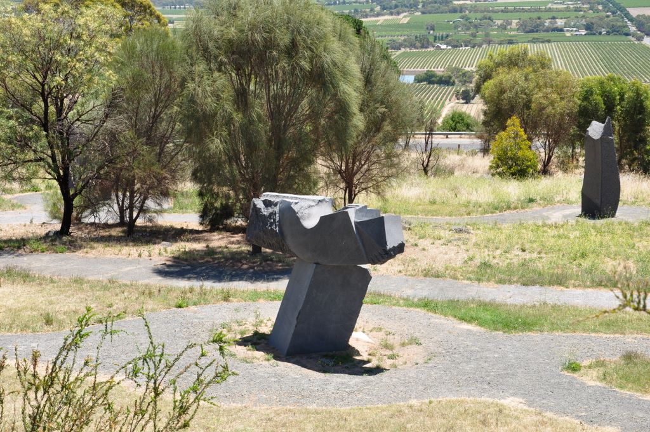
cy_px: 216
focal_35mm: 68
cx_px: 325
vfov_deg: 20.1
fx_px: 1217
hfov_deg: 29.9
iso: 200
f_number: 10
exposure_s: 1/200
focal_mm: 45
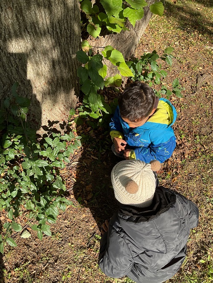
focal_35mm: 29
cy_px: 142
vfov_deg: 61.6
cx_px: 106
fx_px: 238
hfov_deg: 48.3
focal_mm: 3
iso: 16
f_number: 1.8
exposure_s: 1/613
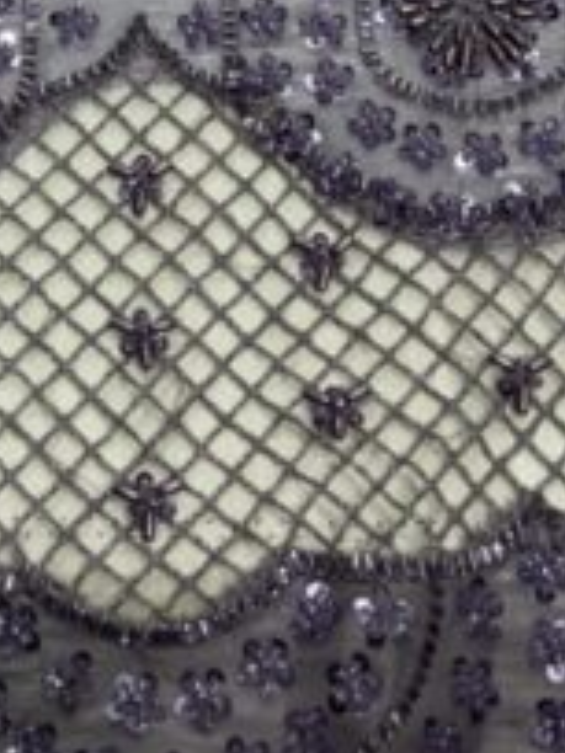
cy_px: -572
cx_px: 26
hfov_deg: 14.3
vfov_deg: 16.4
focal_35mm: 102
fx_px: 2220
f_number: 1.6
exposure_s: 1/100
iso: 50
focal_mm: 5.96
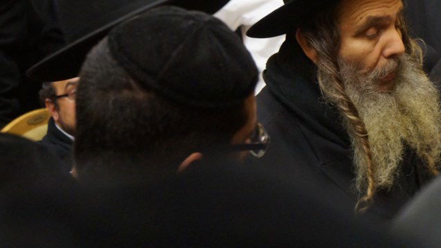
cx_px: 299
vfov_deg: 8.7
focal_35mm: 139
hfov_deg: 15.4
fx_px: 1623
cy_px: 58
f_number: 5.6
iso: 3200
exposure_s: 1/100
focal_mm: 55
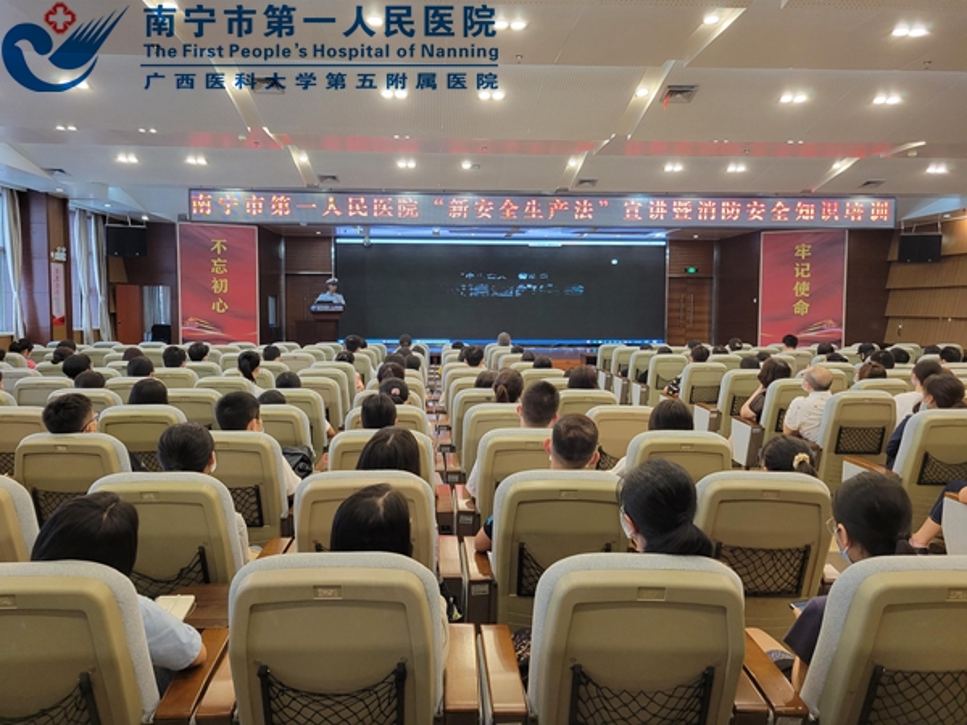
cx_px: 484
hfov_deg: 67.3
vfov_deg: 53.1
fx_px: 726
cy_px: 362
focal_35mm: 26
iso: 320
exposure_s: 1/100
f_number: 1.8
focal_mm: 5.4
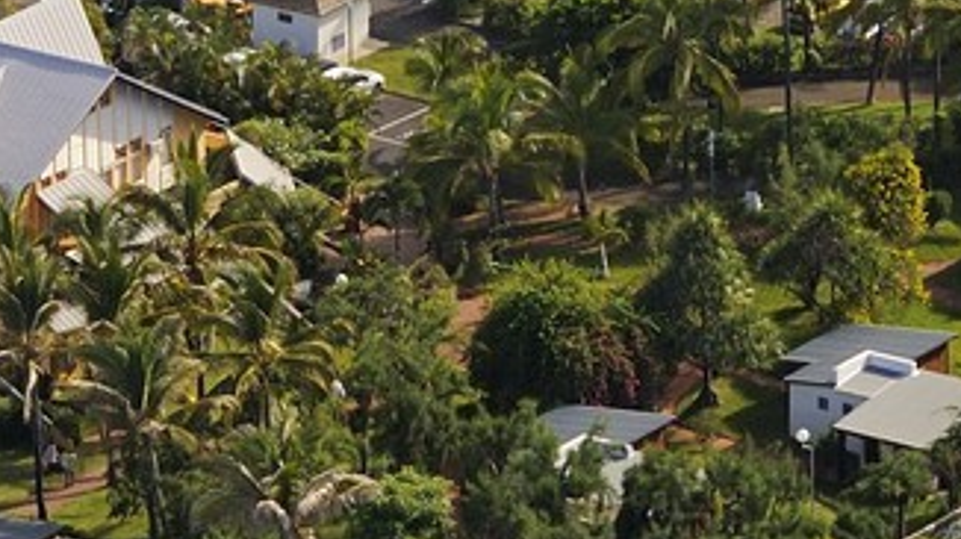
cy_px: 1535
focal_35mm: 575
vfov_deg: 2.1
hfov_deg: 3.7
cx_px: -424
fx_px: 14645
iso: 800
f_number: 9
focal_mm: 112
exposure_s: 1/1250
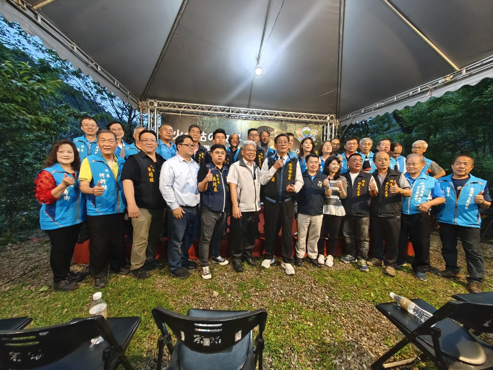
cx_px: 246
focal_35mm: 12
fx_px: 171
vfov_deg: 94.5
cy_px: 185
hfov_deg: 110.5
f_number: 1.8
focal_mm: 2.03
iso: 800
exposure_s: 1/60
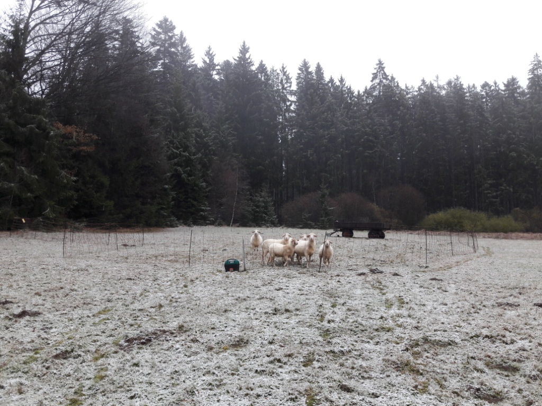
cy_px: 203
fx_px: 438
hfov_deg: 63.4
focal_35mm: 28
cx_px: 271
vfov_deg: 49.7
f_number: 1.9
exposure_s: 1/105
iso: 40
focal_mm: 3.7
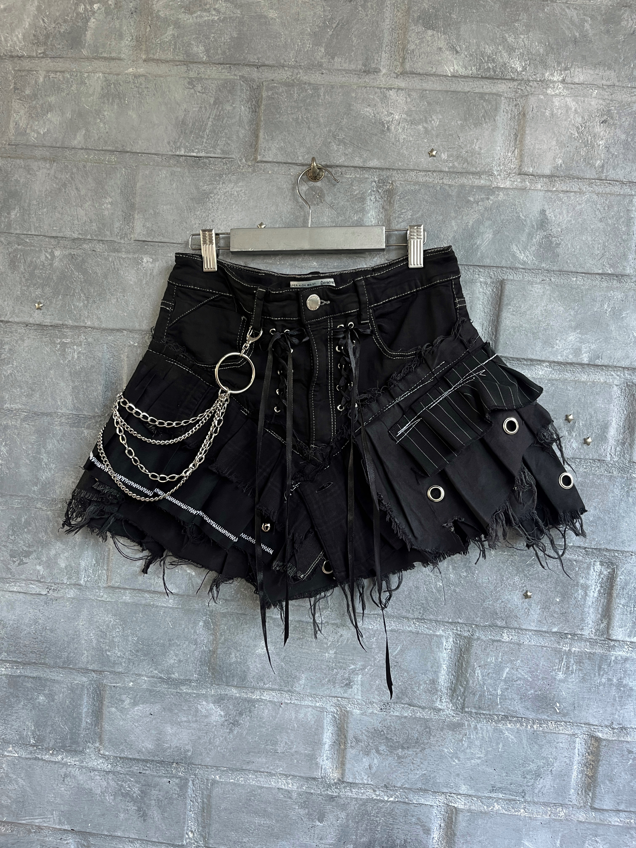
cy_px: 424
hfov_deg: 53.1
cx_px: 318
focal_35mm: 26
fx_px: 637
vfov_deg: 67.3
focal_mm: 5.1
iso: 160
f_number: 1.6
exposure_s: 1/60
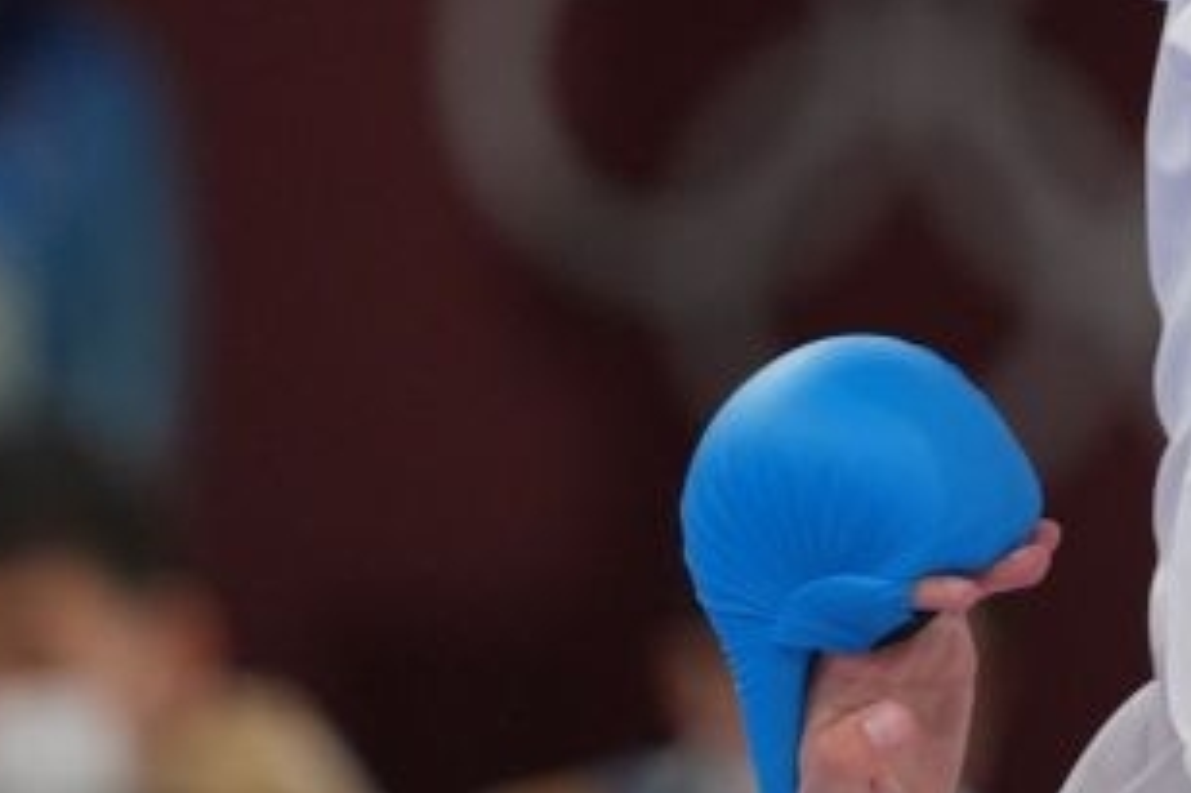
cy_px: -658
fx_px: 38619
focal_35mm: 1168
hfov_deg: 1.8
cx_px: 1690
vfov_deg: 1.2
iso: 500
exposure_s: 1/1000
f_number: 2.8
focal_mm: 200
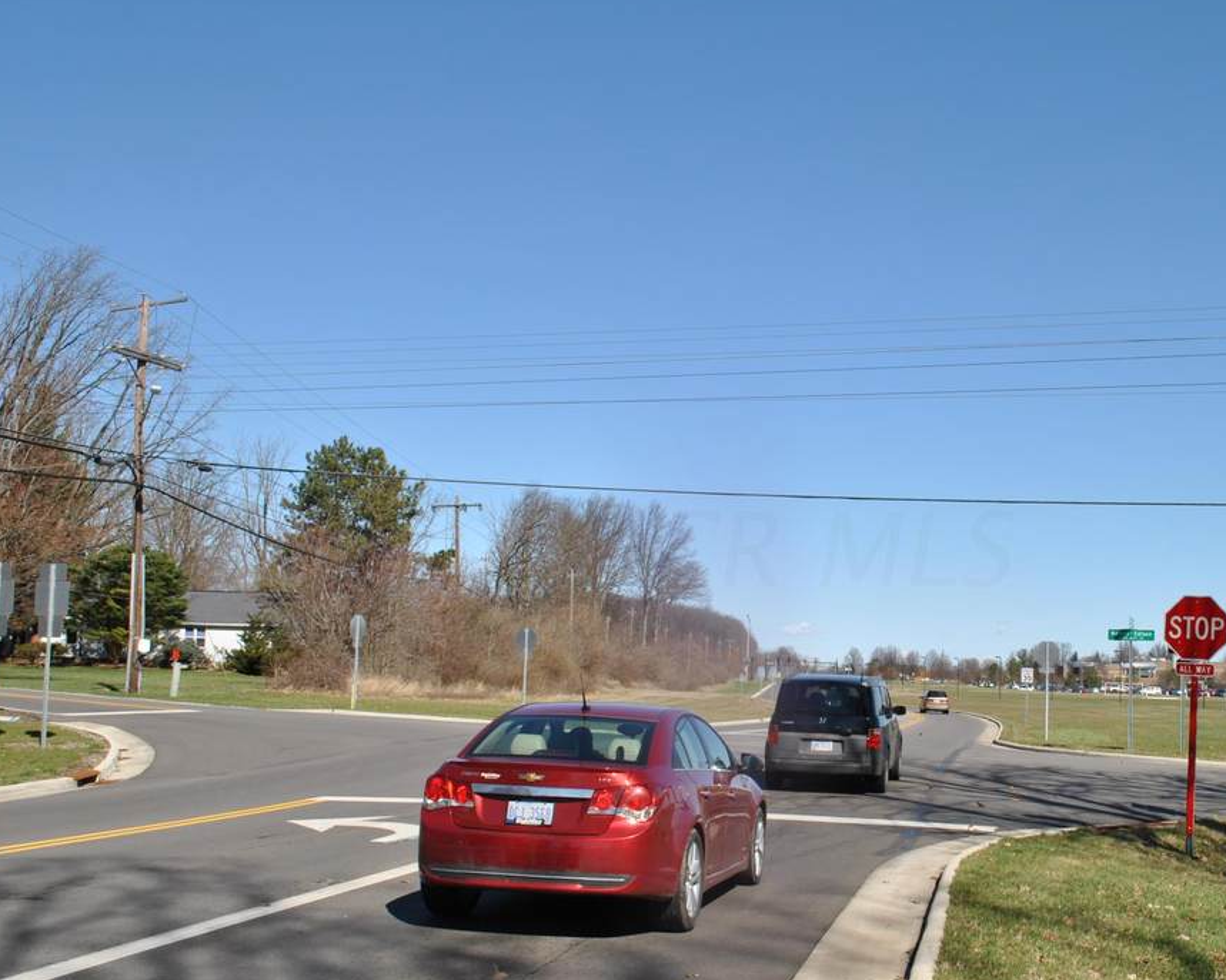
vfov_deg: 35.6
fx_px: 1524
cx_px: 831
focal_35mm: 42
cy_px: 547
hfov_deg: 43.1
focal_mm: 20
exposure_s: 1/250
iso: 100
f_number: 8
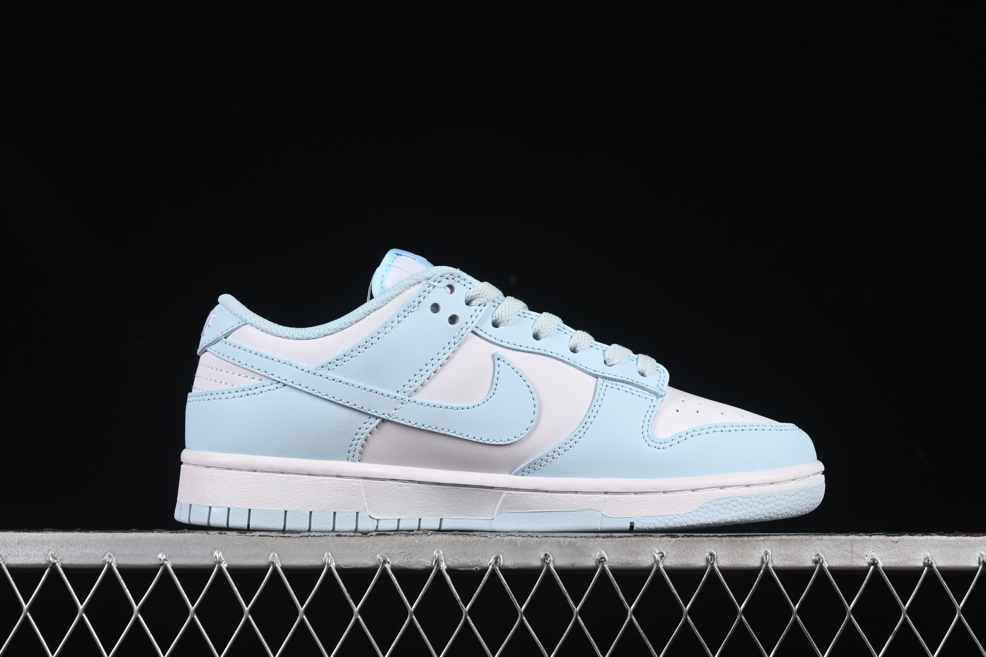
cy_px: 328
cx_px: 493
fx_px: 2054
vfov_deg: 18.2
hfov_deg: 27.0
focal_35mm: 75
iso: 160
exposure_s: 1/80
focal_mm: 50
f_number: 8
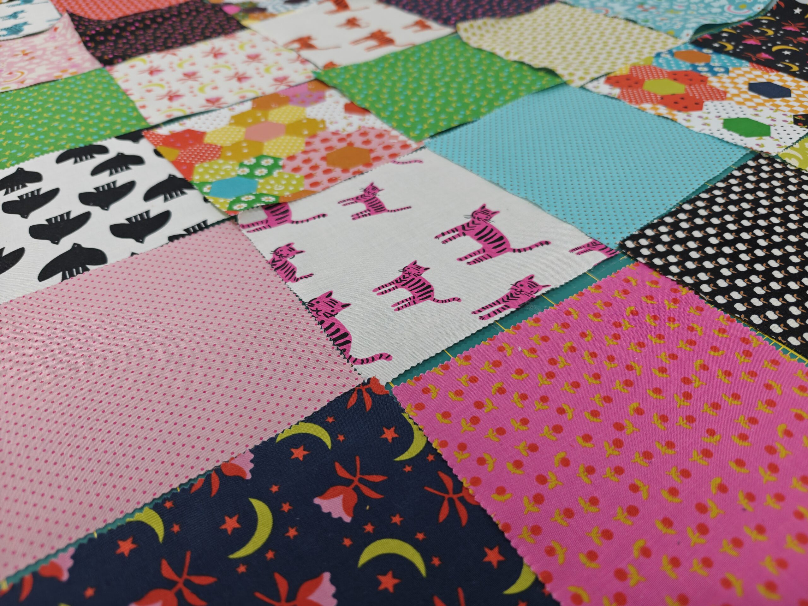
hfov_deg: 73.9
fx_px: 537
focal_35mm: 23
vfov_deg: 58.9
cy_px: 303
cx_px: 404
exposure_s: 1/120
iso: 400
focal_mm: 6.06
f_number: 1.6
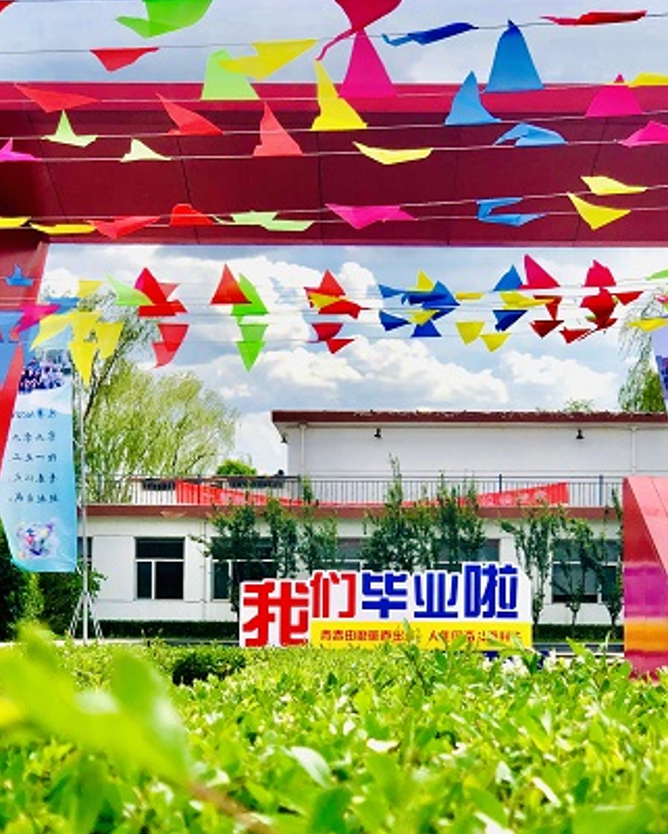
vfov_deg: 23.5
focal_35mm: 81
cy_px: 463
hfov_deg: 19.0
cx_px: 318
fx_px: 2001
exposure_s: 1/941
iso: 16
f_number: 2.4
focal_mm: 6
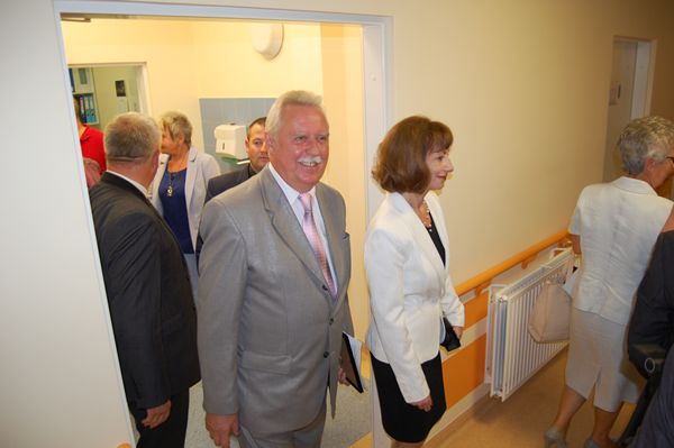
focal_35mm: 27
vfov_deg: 47.9
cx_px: 337
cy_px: 224
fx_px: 505
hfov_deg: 67.4
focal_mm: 18
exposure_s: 1/60
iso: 400
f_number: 3.5
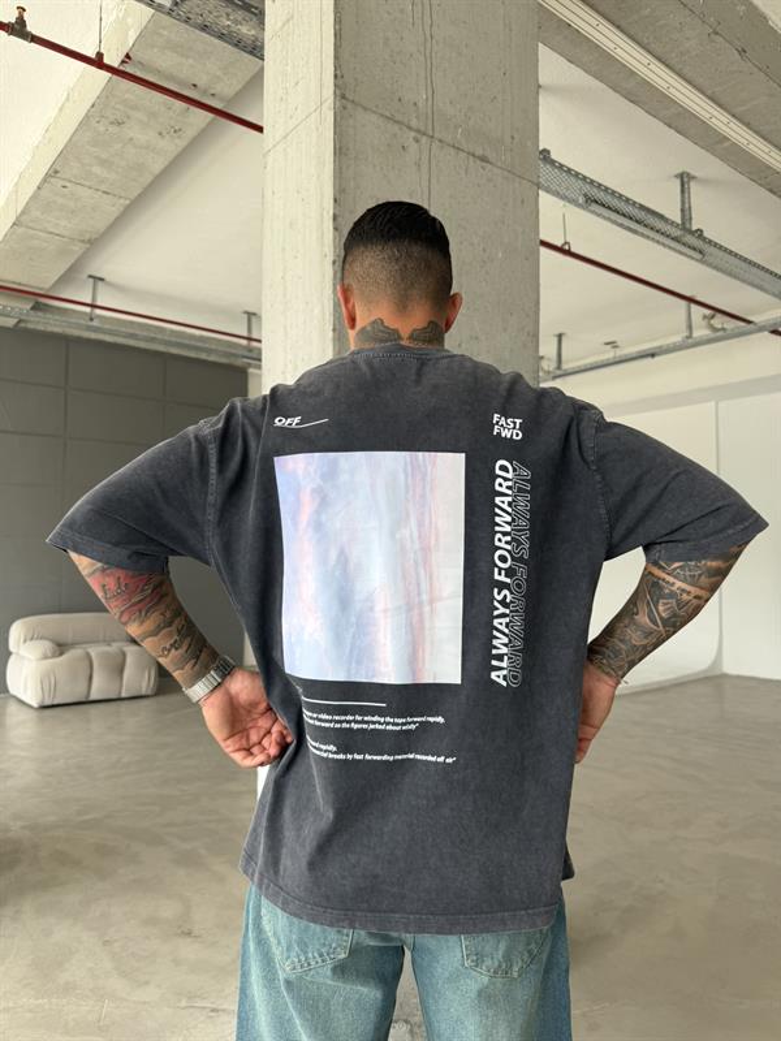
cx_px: 390
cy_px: 520
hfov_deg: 56.8
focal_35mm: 24
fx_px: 722
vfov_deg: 71.6
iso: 80
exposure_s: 1/315
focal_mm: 6.76
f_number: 1.78
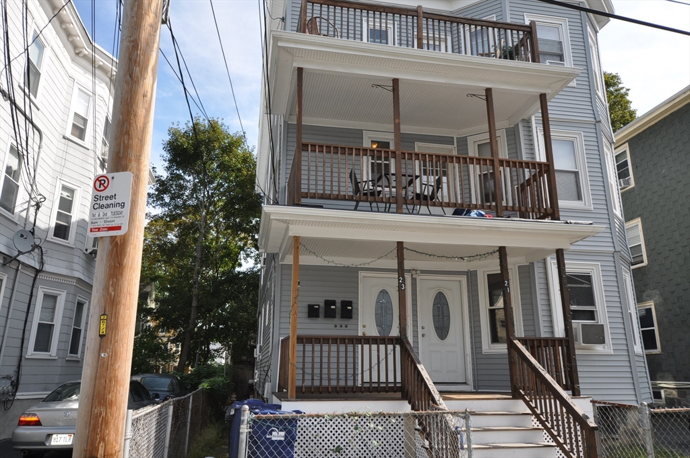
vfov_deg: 50.3
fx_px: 488
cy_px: 229
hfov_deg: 70.5
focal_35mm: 26
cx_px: 345
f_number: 9
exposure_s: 1/200
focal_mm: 17
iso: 200
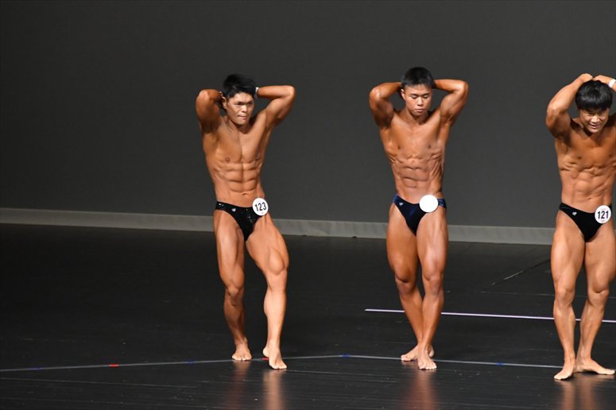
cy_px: 205
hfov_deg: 6.5
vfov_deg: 4.4
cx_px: 308
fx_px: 5387
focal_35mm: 315
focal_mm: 210
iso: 5000
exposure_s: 1/400
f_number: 5.6
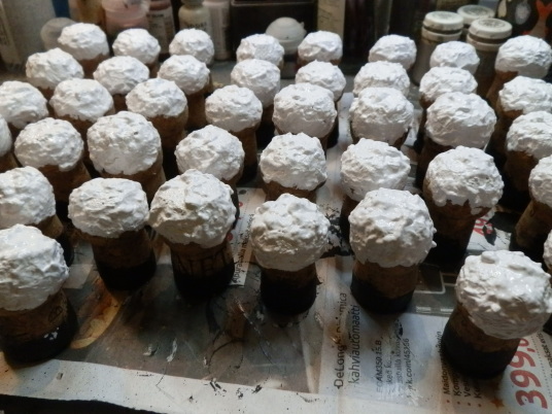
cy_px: 207
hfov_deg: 63.4
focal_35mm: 28
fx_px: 446
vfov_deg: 49.7
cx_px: 276
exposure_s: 1/400
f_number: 3.1
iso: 400
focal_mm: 5
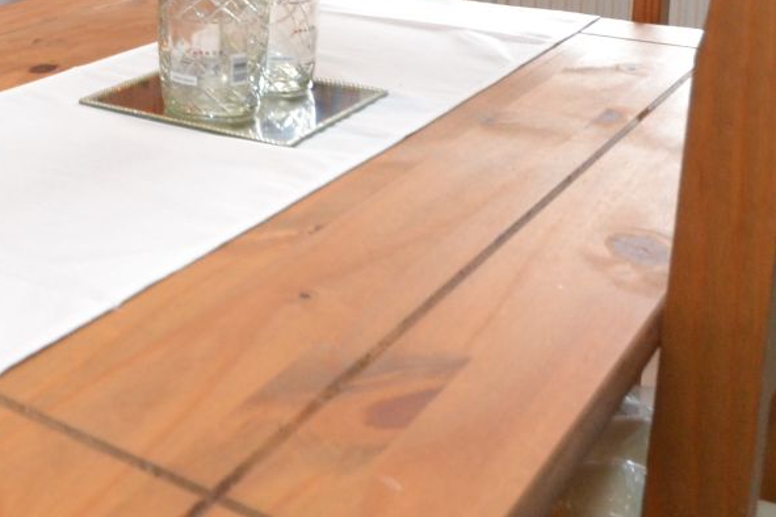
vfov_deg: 23.8
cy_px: -99
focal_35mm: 52
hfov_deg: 34.1
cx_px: -37
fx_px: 1121
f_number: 3.5
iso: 800
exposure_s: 1/60
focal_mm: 10
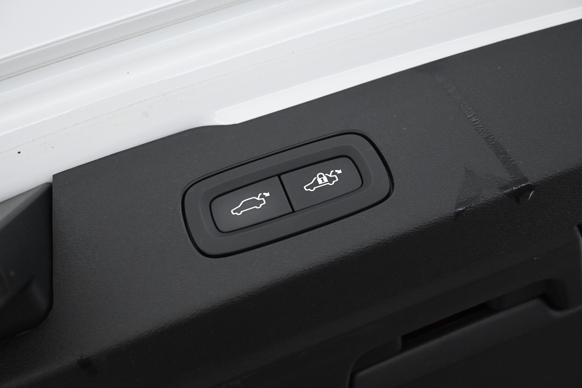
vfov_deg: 32.4
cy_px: 194
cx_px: 291
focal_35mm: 41
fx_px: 667
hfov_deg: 47.2
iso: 2500
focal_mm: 27.5
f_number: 4.5
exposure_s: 1/60
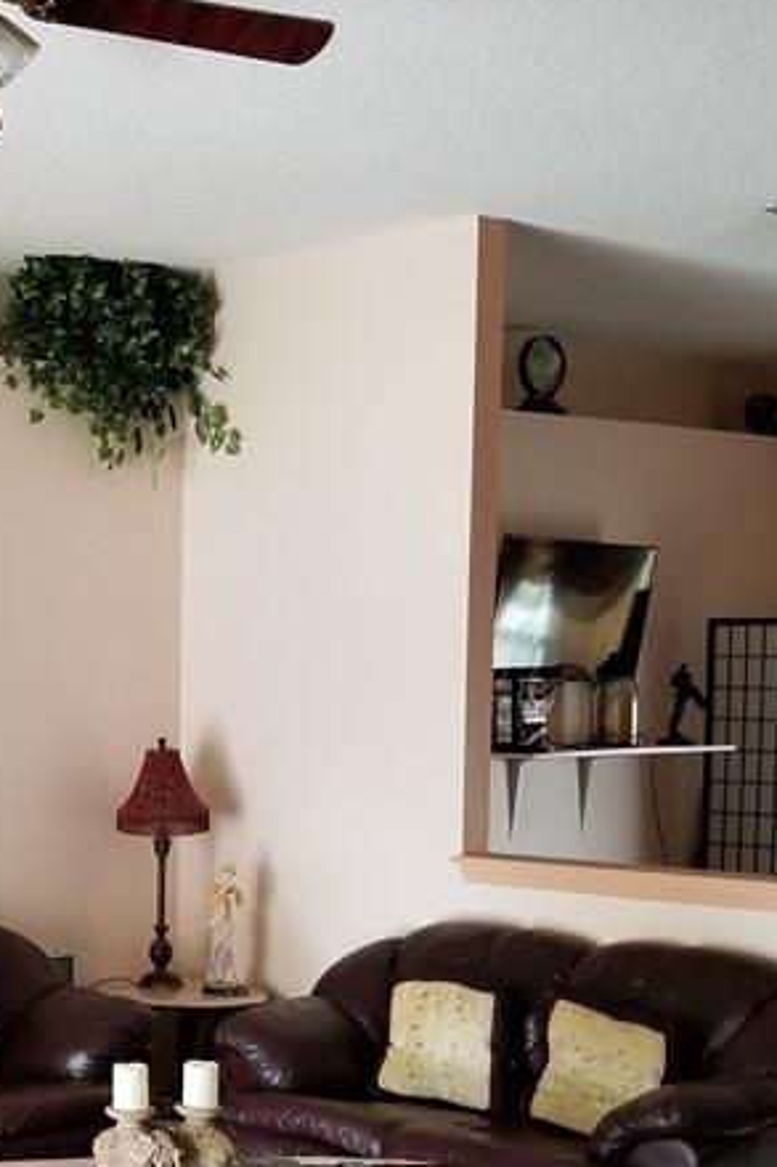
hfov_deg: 19.8
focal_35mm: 63
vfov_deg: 31.5
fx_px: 2041
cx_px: -231
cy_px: 830
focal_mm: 4.3
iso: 200
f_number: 1.7
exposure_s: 1/18
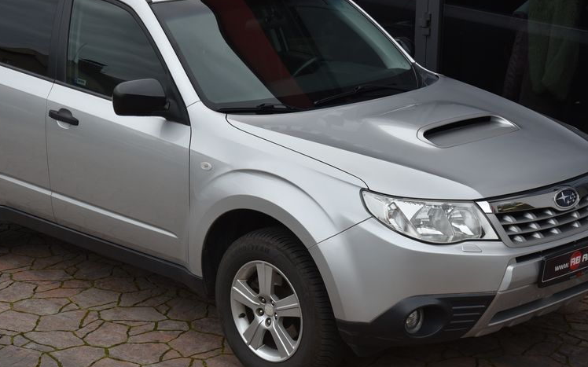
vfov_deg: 16.1
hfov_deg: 25.5
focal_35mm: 81
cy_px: 173
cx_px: 252
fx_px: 1298
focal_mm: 58
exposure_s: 1/400
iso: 500
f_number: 10
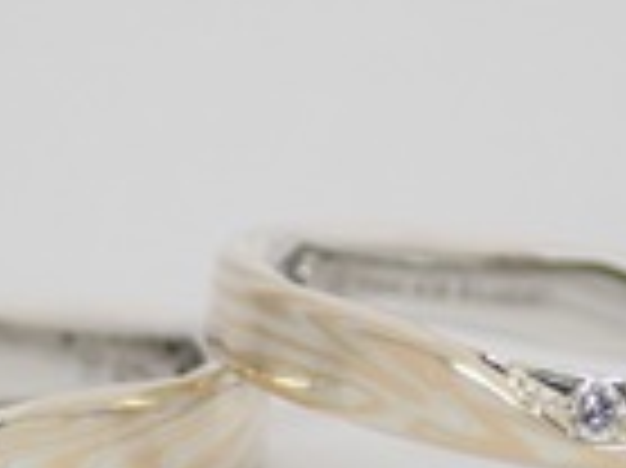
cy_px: 398
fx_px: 4499
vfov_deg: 6.0
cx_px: 239
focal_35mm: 249
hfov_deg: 8.0
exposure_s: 1/125
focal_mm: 13.65
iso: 200
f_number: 4.1
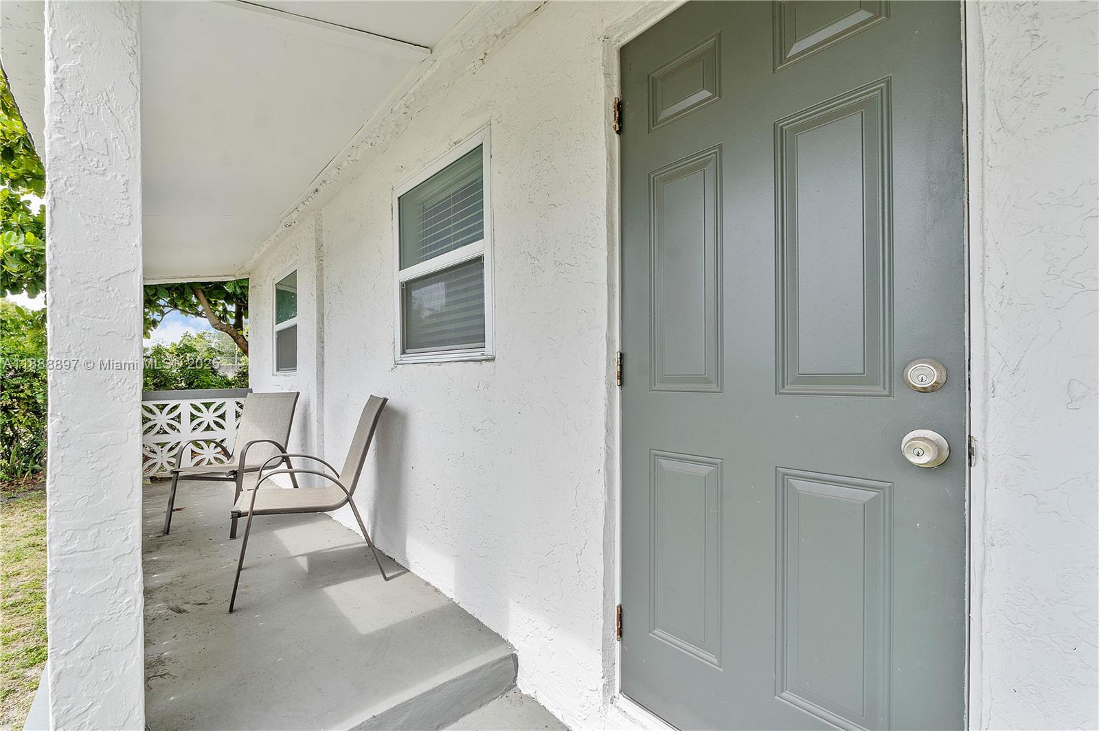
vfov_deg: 77.3
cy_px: 366
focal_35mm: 15
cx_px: 550
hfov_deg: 100.4
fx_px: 458
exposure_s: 1/80
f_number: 11
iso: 100
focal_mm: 10
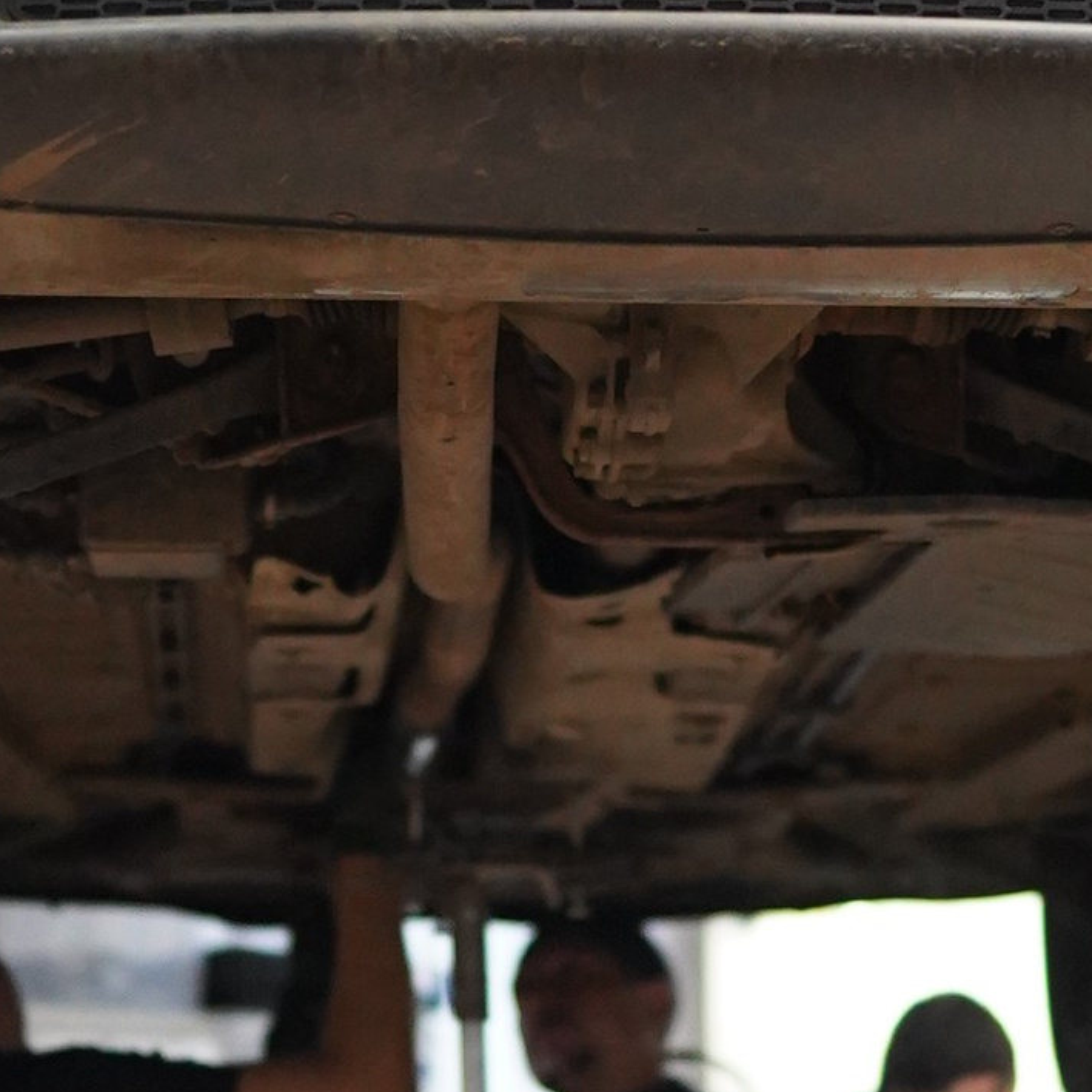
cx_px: 652
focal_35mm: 161
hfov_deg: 10.9
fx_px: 5746
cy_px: 425
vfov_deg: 10.9
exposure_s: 1/125
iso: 2500
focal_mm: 35
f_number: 1.4
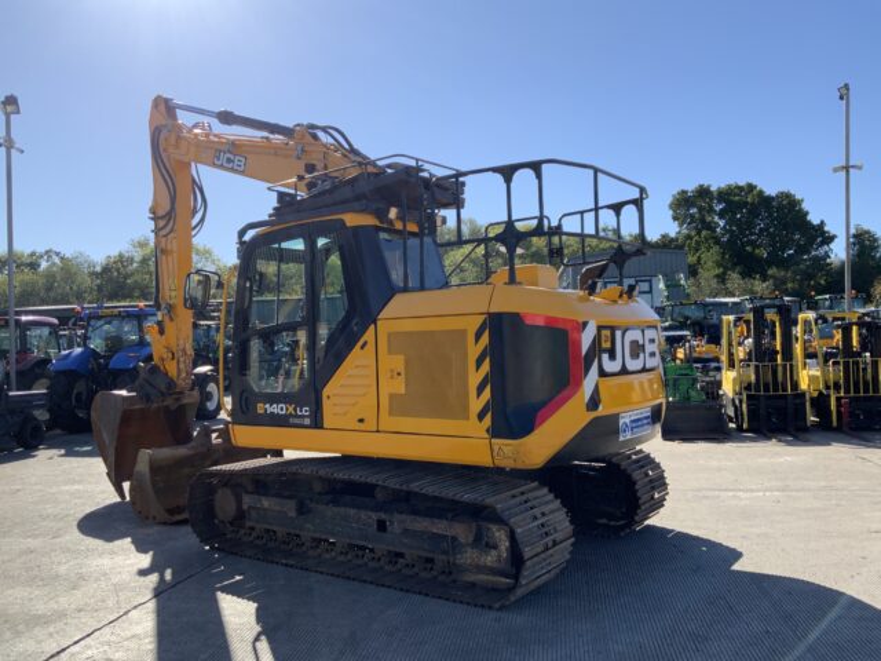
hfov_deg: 61.7
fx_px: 738
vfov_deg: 48.2
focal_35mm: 29
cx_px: 440
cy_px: 330
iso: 16
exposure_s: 1/1195
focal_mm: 3
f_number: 1.8
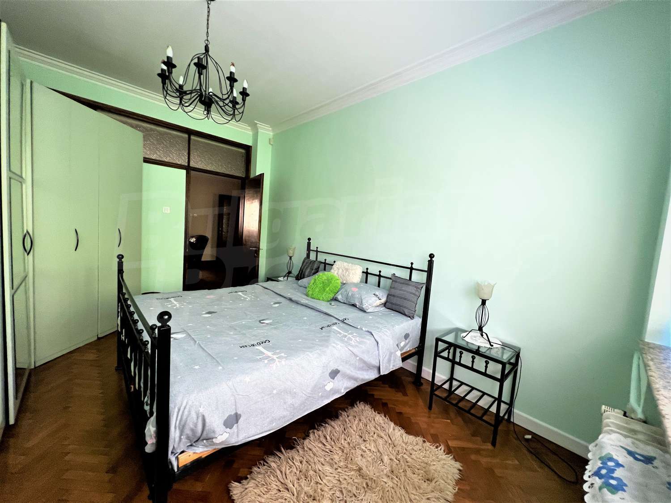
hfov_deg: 106.2
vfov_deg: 89.9
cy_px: 252
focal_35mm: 13
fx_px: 252
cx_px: 336
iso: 250
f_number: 1.8
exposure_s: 1/86
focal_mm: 1.57
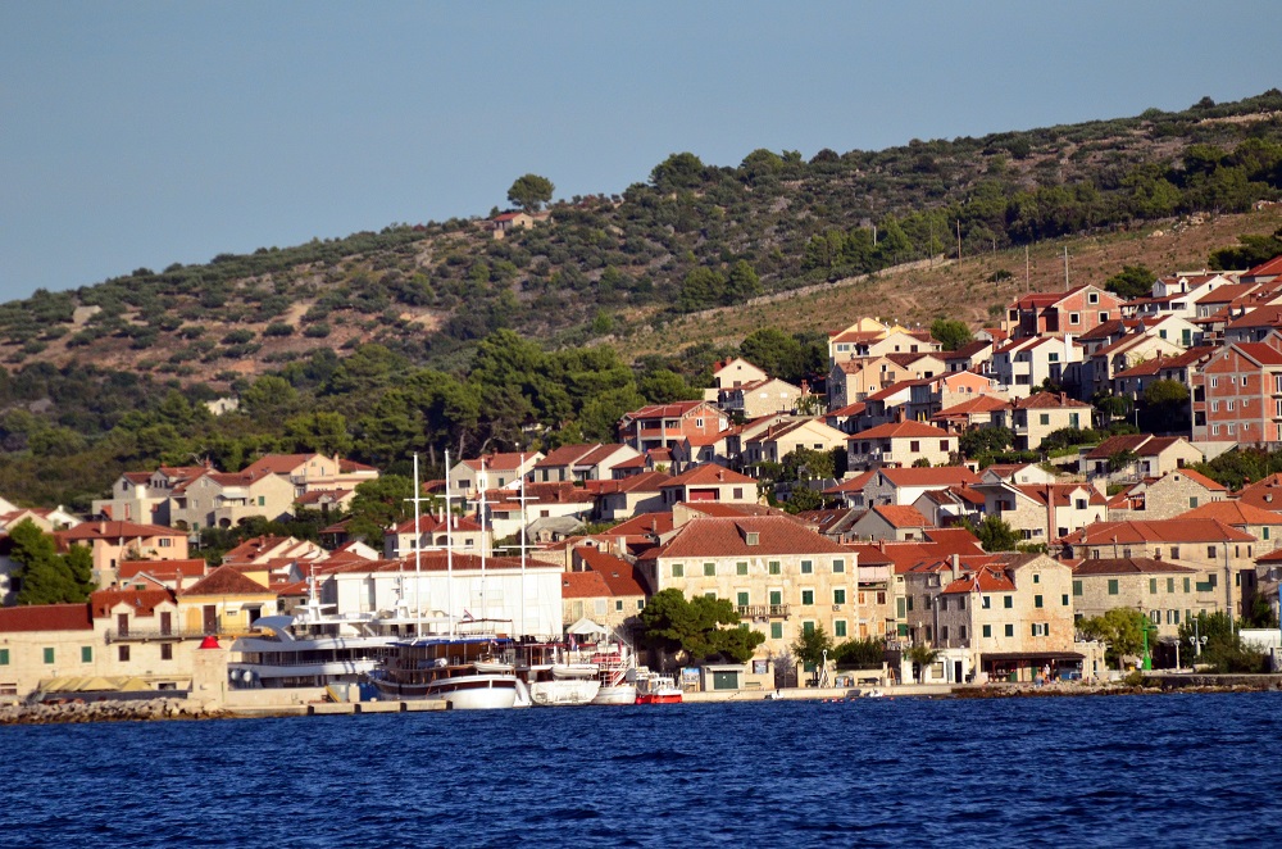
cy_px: 424
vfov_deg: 3.0
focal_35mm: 450
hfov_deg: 4.6
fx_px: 15989
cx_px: 641
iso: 1100
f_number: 5.6
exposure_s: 1/8000
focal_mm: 300
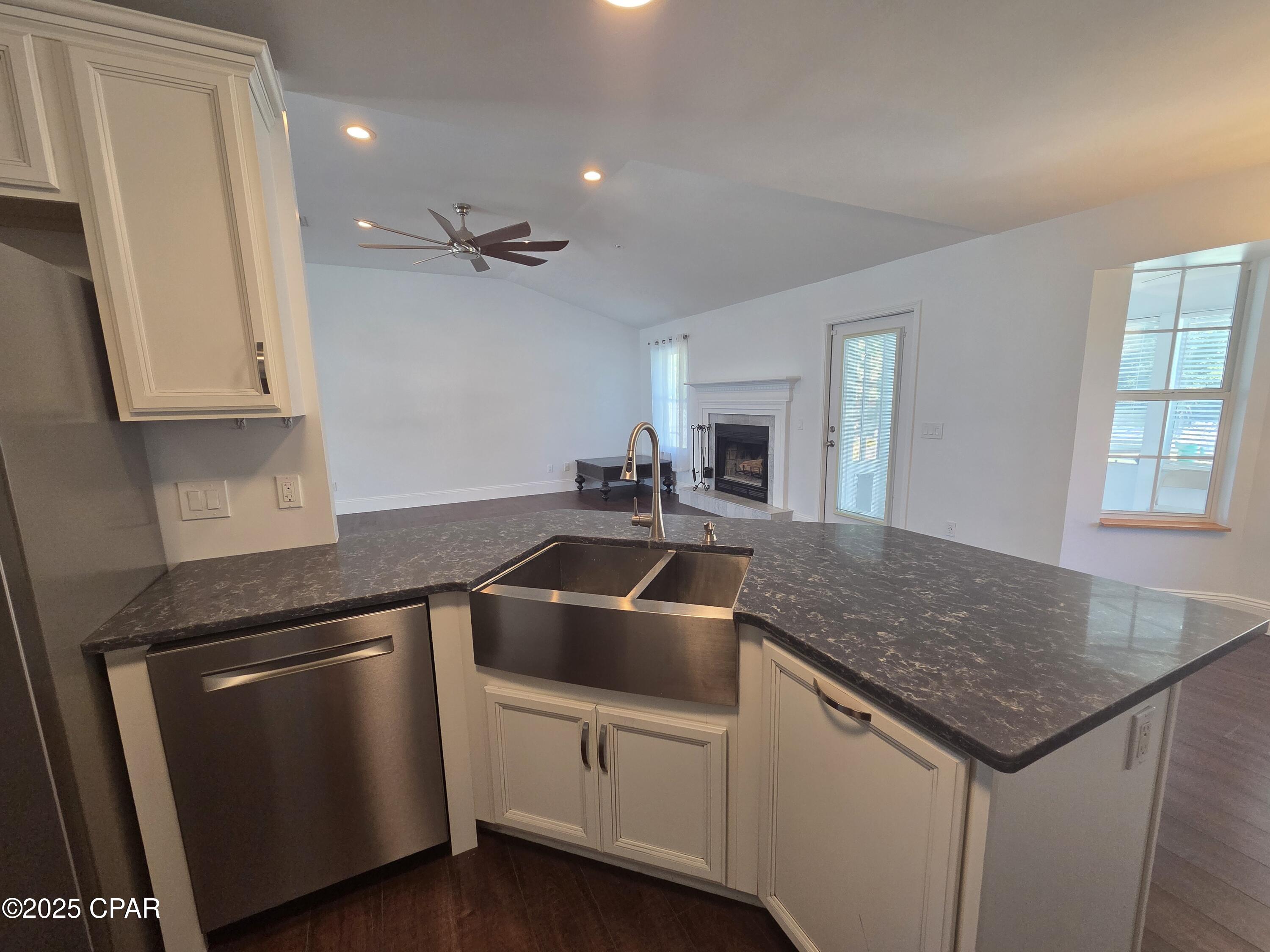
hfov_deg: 106.2
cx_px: 635
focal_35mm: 13
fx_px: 477
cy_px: 476
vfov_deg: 89.9
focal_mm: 2.2
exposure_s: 1/120
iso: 250
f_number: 2.2
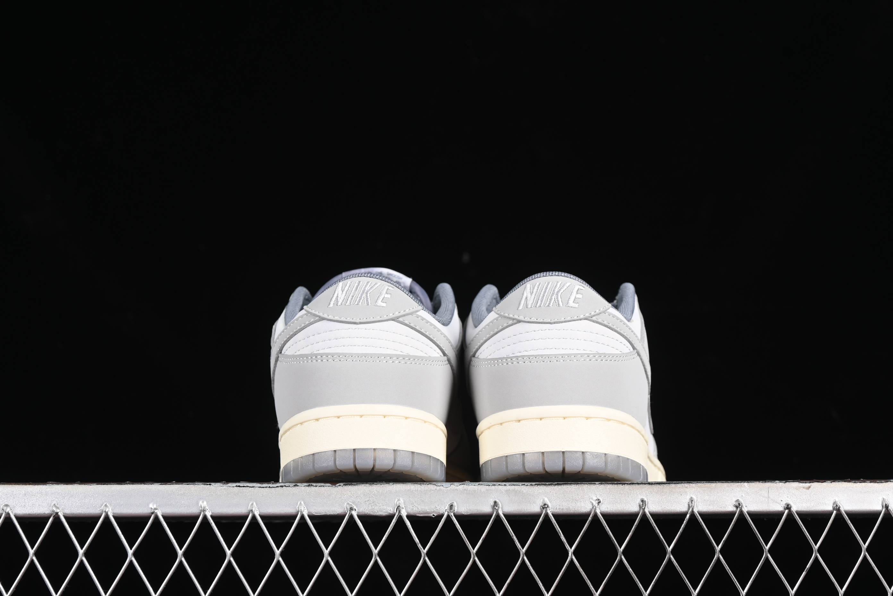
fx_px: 1860
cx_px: 446
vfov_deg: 18.2
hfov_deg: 27.0
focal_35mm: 75
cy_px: 298
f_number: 7.1
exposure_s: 1/60
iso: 160
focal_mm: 50
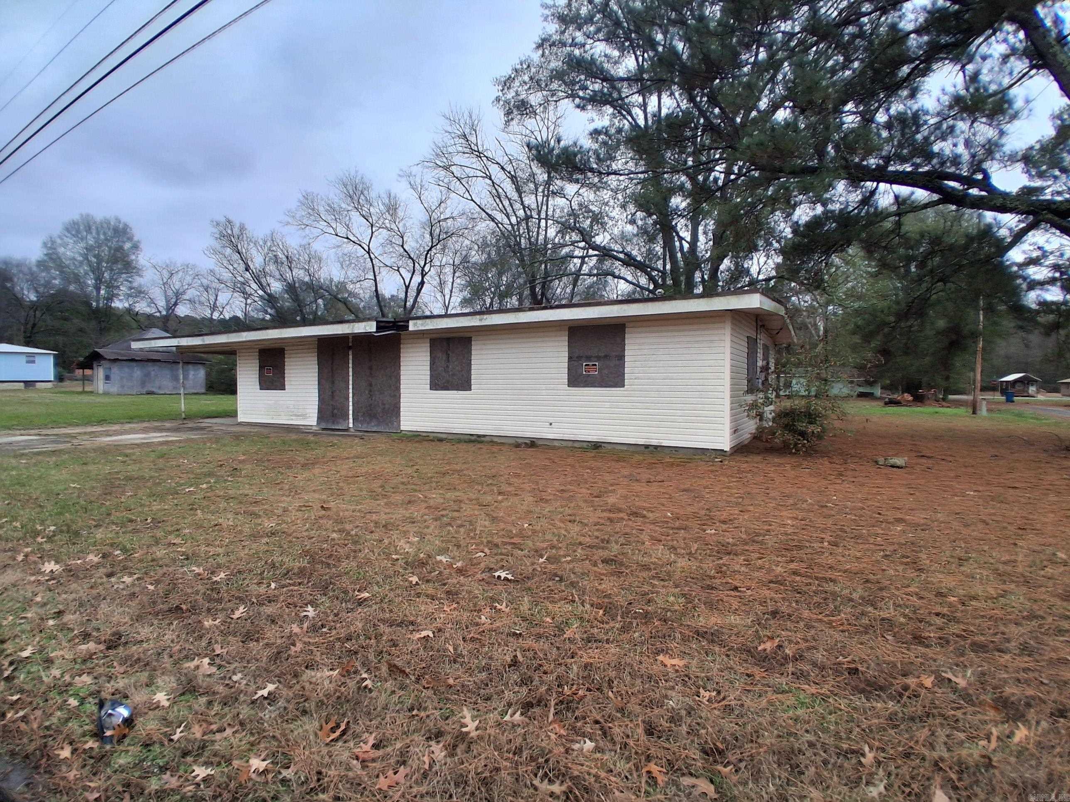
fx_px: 525
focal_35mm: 17
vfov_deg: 74.7
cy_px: 401
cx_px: 535
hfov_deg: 91.0
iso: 50
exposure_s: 1/402
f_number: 2.2
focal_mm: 1.4
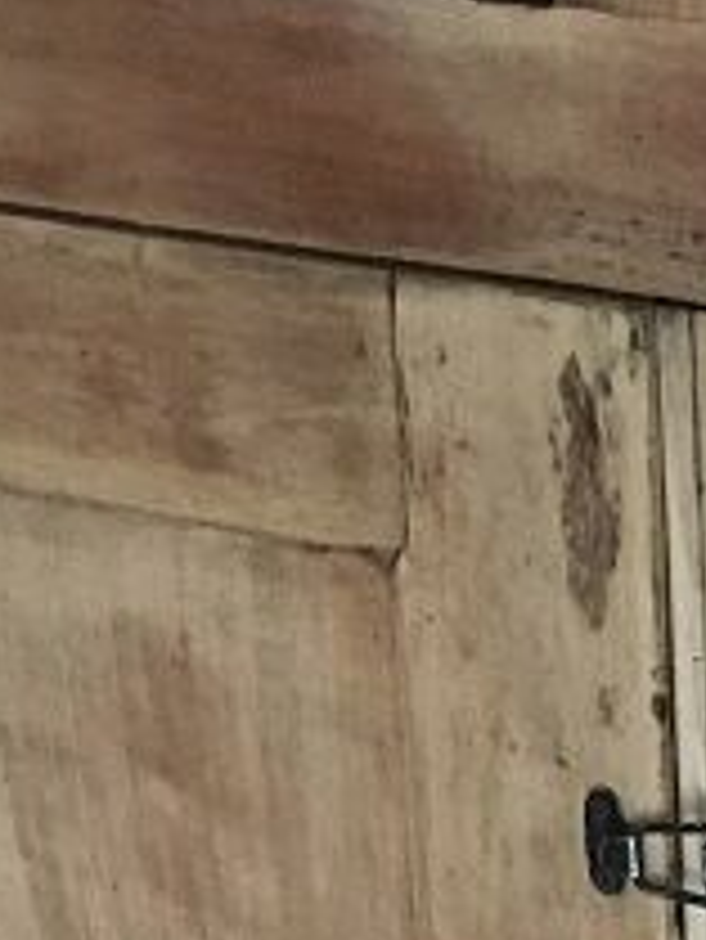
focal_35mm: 125
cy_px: 971
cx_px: 915
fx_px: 3396
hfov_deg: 11.6
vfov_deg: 15.4
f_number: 2.2
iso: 320
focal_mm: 4.15
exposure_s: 1/17
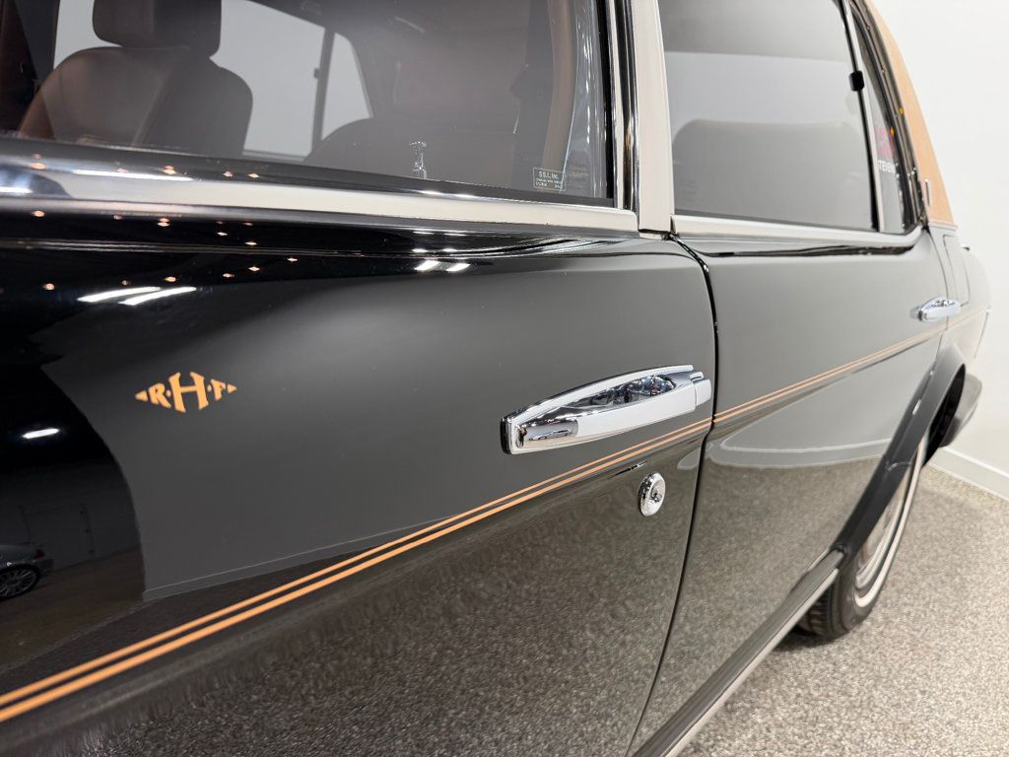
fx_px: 700
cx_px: 504
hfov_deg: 71.6
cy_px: 378
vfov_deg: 56.8
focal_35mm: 24
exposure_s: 1/120
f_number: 1.78
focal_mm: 6.76
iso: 100
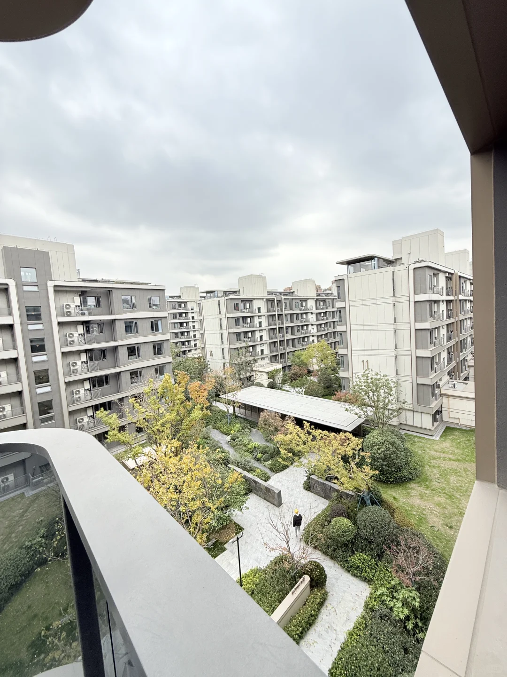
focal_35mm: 14
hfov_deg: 85.7
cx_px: 254
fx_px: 273
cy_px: 338
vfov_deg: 102.1
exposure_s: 1/506
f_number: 2.2
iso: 64
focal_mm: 2.22
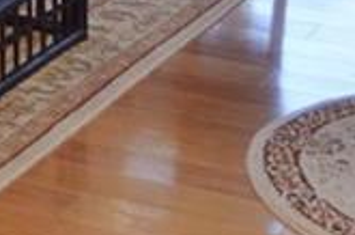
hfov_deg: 11.5
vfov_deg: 7.3
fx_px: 1652
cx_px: -260
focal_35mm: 168
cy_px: -433
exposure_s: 1/100
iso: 400
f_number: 4
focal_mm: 18
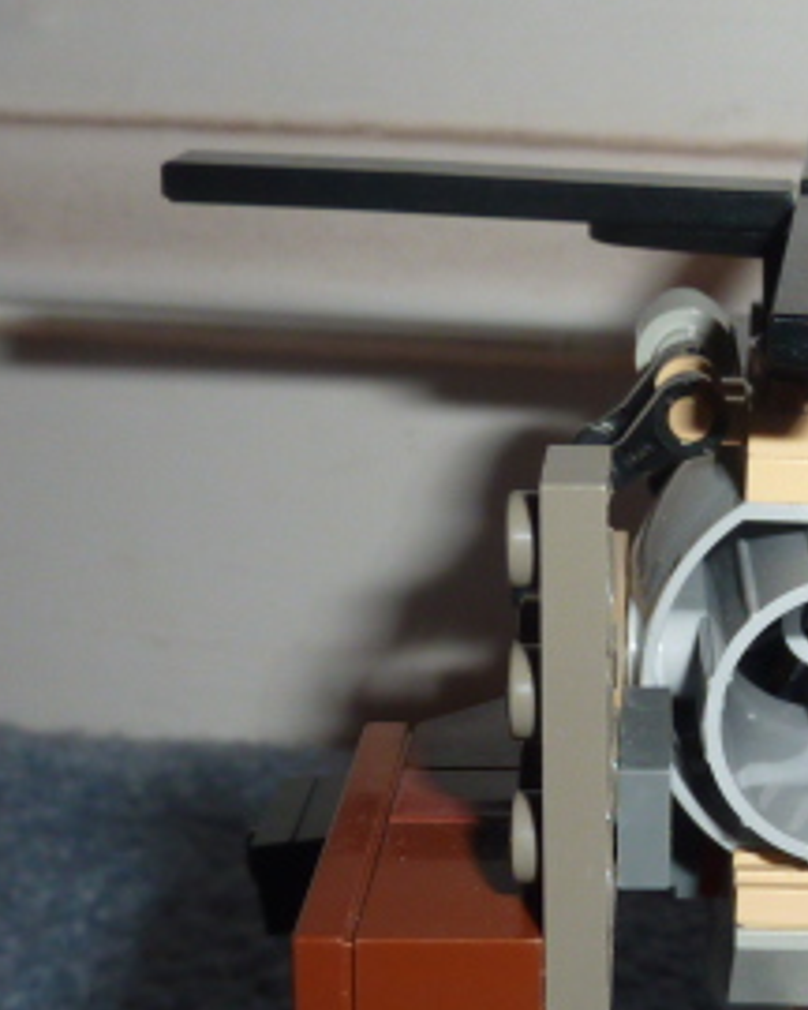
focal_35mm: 81
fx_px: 2421
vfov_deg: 23.4
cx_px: 838
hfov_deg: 18.4
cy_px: 688
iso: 100
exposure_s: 1/30
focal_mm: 4.1
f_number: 4
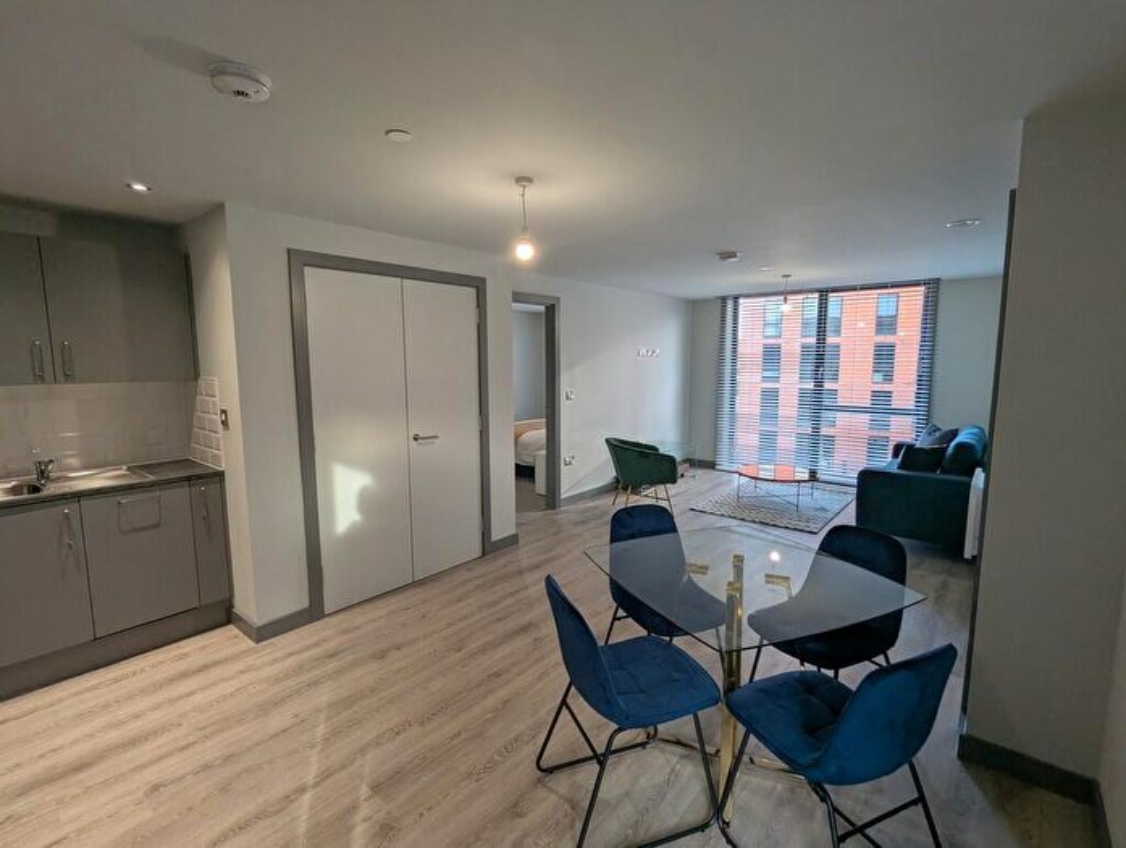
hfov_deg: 94.4
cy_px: 424
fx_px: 521
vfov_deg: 78.3
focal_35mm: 16
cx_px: 563
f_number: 2.2
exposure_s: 1/89.3
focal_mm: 2.35
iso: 79
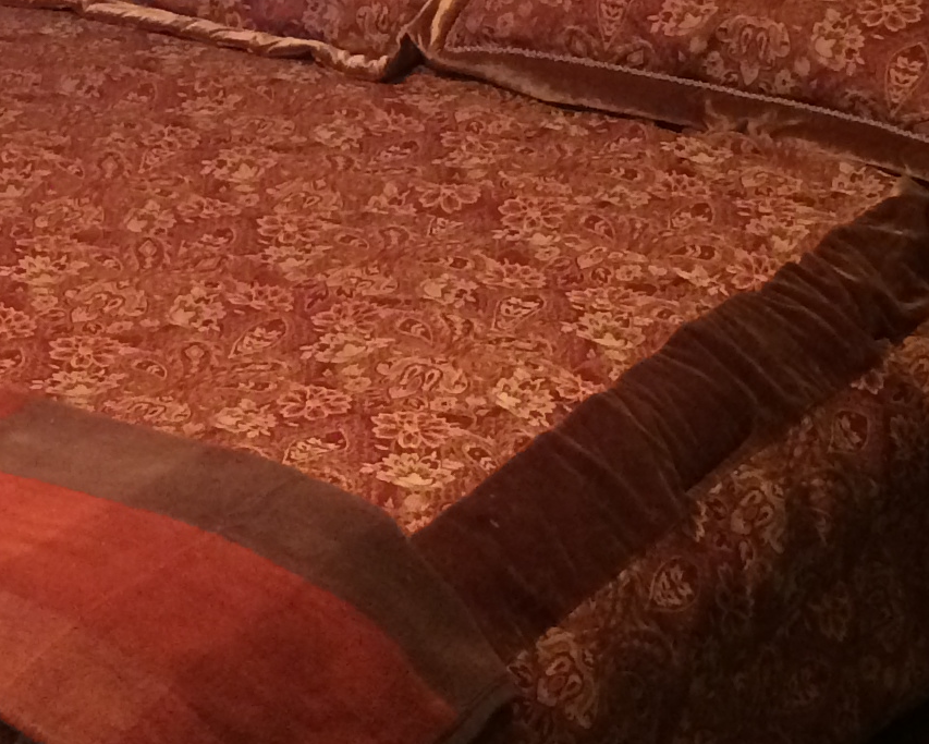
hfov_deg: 16.9
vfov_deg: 13.6
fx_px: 3080
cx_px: 102
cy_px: -10
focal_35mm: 112
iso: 250
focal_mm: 4.12
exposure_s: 1/30
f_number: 2.2
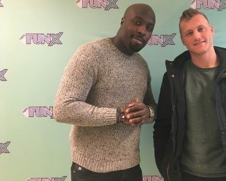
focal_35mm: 39
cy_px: 90
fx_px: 261
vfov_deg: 38.3
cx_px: 148
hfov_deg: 46.2
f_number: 2.2
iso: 64
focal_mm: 4.15
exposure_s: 1/17
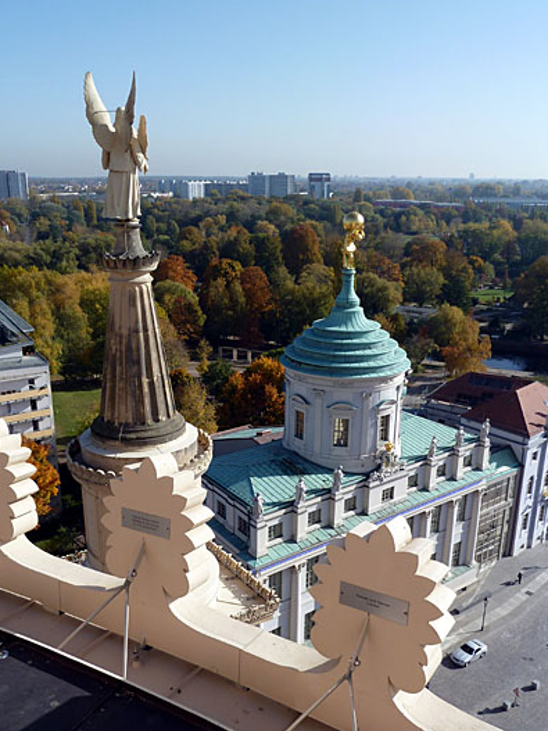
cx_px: 240
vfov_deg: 55.2
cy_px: 413
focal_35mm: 33
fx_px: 697
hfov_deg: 42.8
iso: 80
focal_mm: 4.7
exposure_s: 1/500
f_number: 4.5
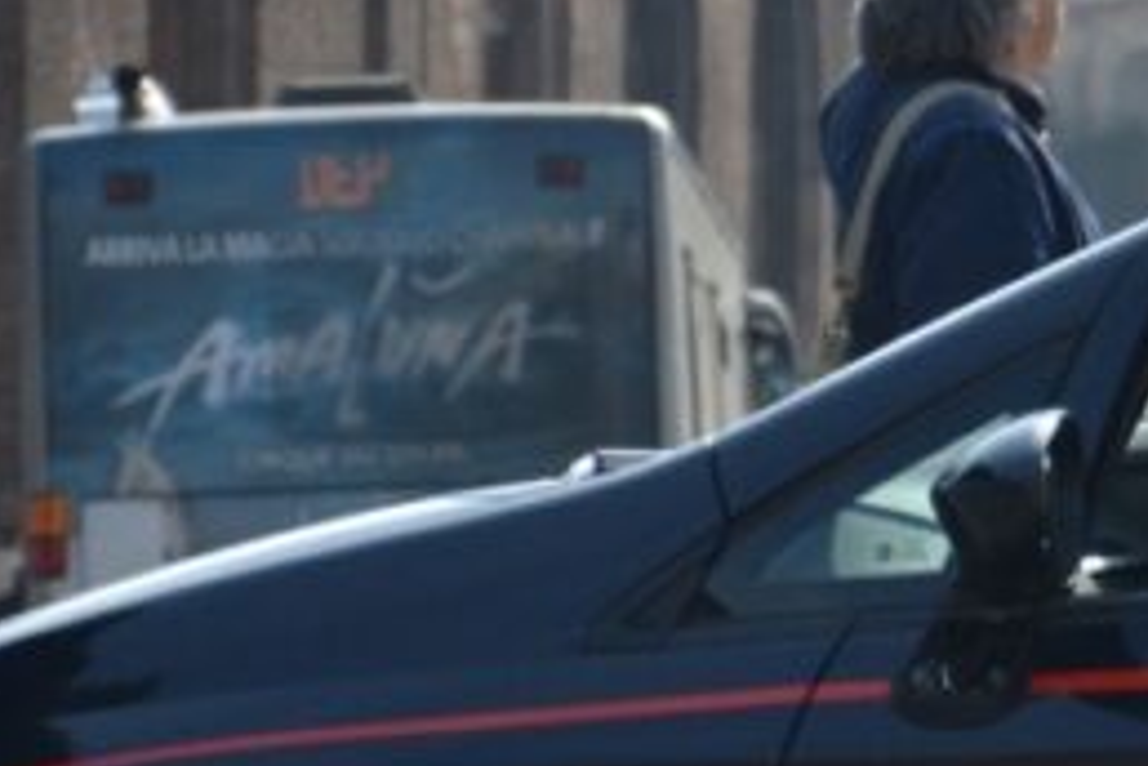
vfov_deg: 2.6
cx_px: 1673
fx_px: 17091
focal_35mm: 536
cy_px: 42
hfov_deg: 3.8
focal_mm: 90
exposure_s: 1/1600
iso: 400
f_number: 6.3
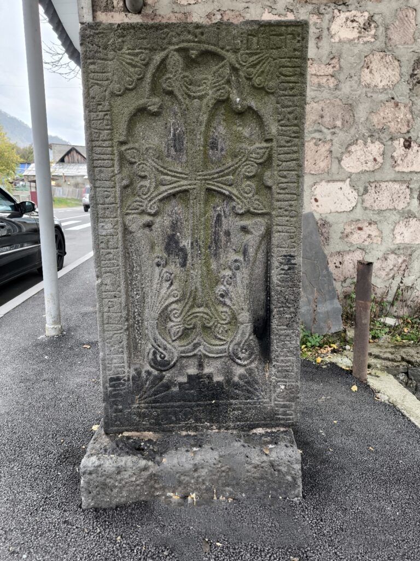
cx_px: 210
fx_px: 388
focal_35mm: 24
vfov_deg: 71.6
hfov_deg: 56.8
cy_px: 280
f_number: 1.9
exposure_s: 1/305
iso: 50
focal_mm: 6.92
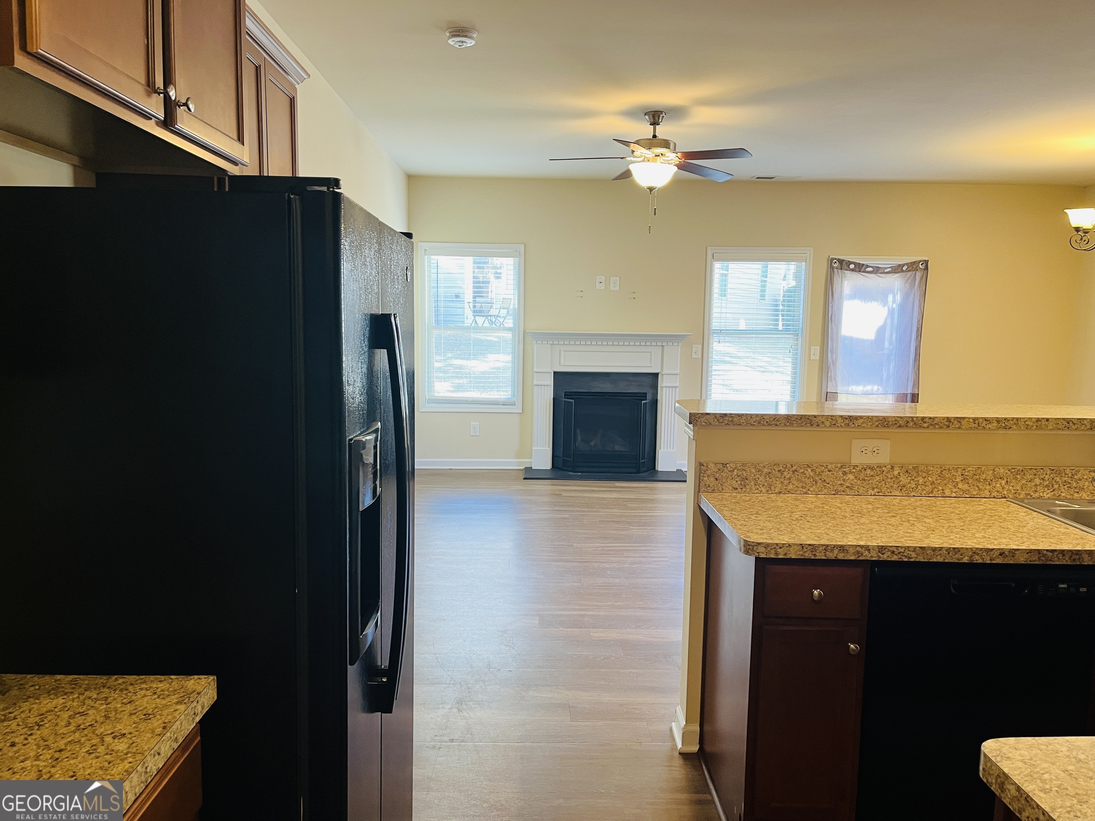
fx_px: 822
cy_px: 410
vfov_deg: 53.1
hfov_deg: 67.3
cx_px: 548
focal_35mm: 26
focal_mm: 5.1
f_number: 1.6
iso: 125
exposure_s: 1/60
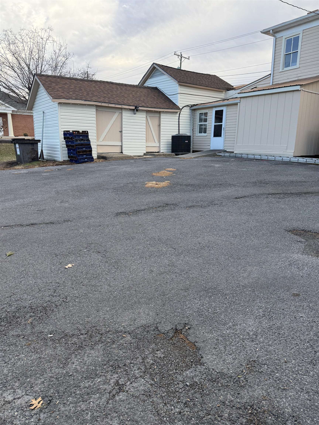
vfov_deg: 71.6
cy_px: 212
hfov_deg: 56.8
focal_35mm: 24
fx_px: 295
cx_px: 160
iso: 100
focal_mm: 6.76
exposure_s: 1/757
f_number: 1.78
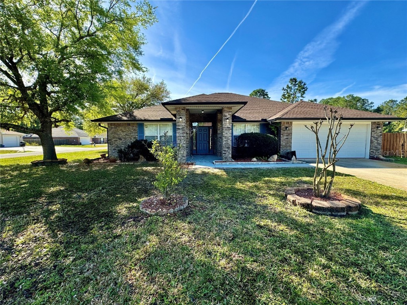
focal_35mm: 14
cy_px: 152
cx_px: 204
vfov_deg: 85.7
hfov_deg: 102.1
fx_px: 165
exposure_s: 1/1094
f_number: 2.2
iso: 50
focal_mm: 2.22
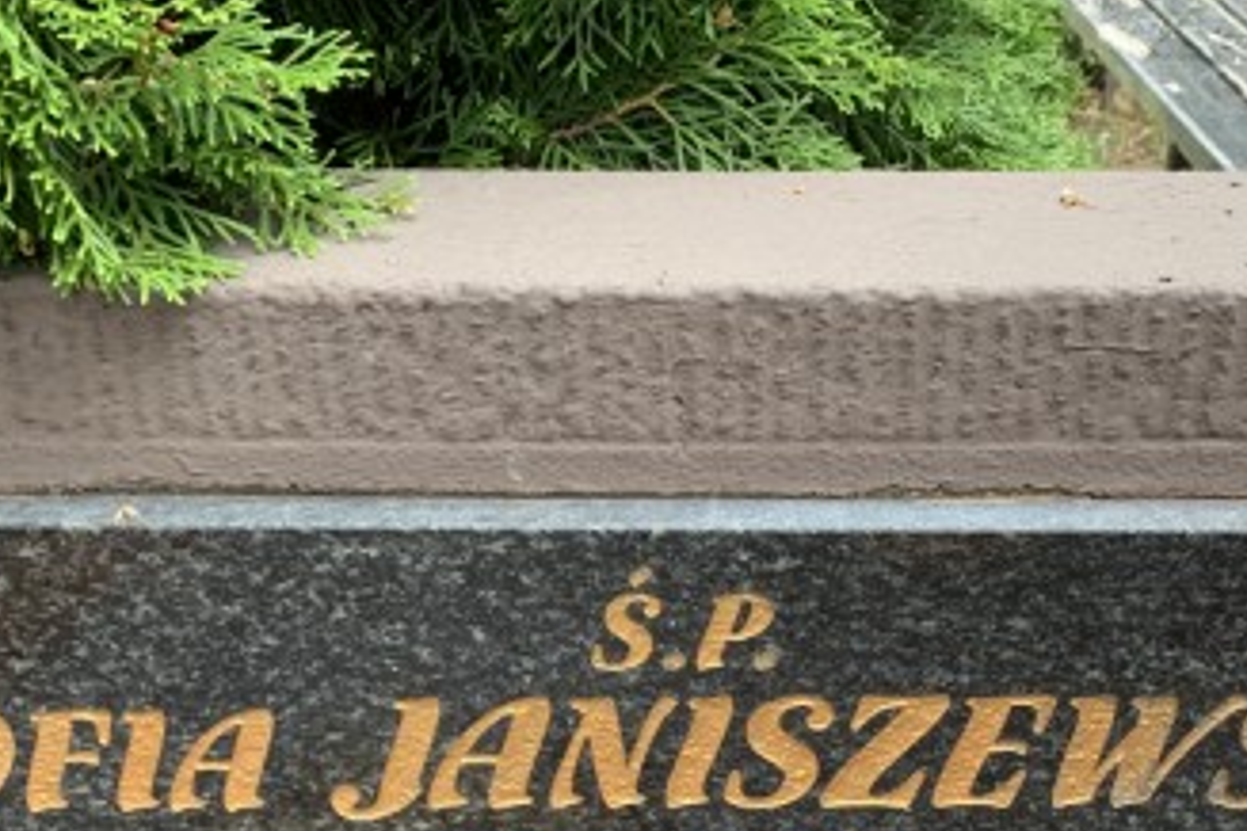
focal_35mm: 53
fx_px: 1836
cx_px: 744
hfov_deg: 37.4
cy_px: 759
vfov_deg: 24.7
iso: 40
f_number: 1.8
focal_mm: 4.25
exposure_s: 1/122
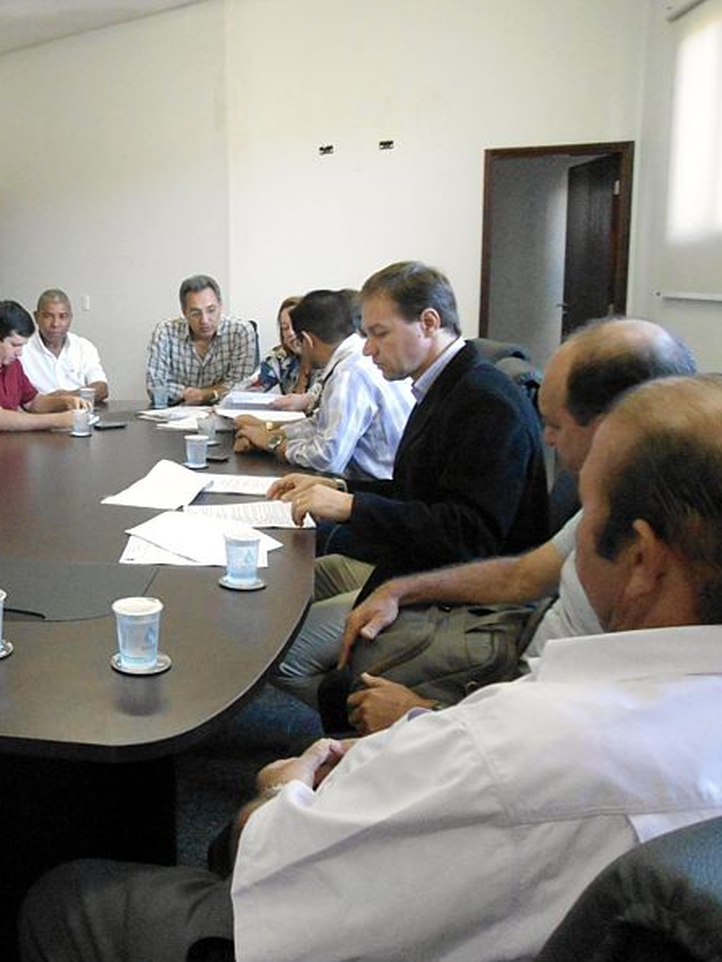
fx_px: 973
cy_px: 484
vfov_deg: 52.6
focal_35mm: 35
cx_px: 105
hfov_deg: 38.6
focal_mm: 4.7
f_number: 2.8
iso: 800
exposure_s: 1/125
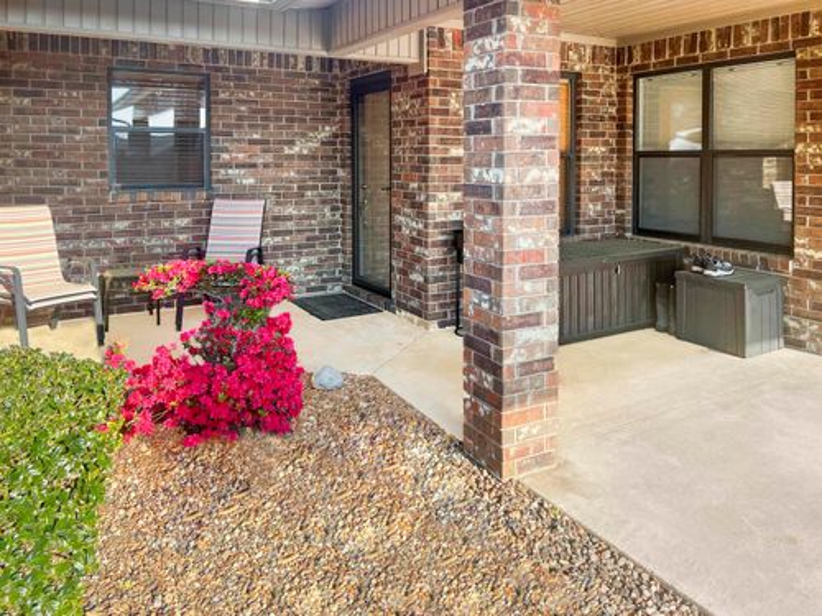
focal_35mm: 26
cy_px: 308
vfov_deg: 53.1
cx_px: 411
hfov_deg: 67.3
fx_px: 617
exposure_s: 1/1000
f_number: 1.5
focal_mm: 5.7
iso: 50
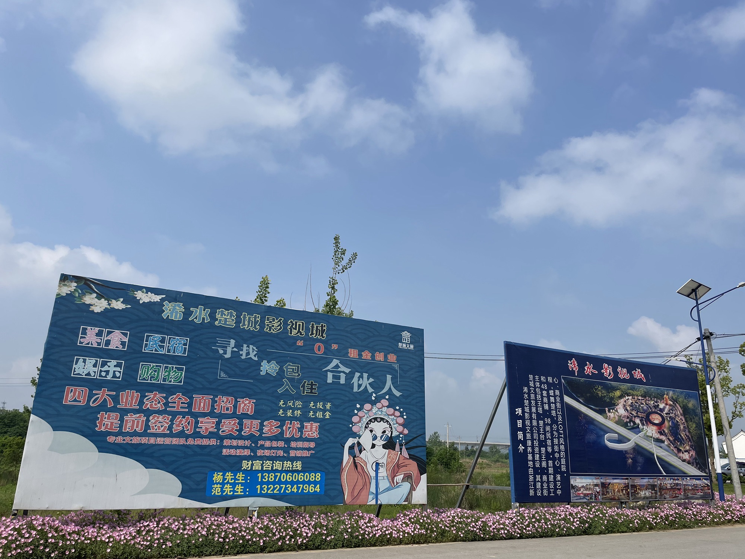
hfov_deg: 67.3
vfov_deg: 53.1
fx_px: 560
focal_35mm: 26
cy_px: 280
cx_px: 372
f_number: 1.6
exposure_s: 1/5556
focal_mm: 4.2
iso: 32
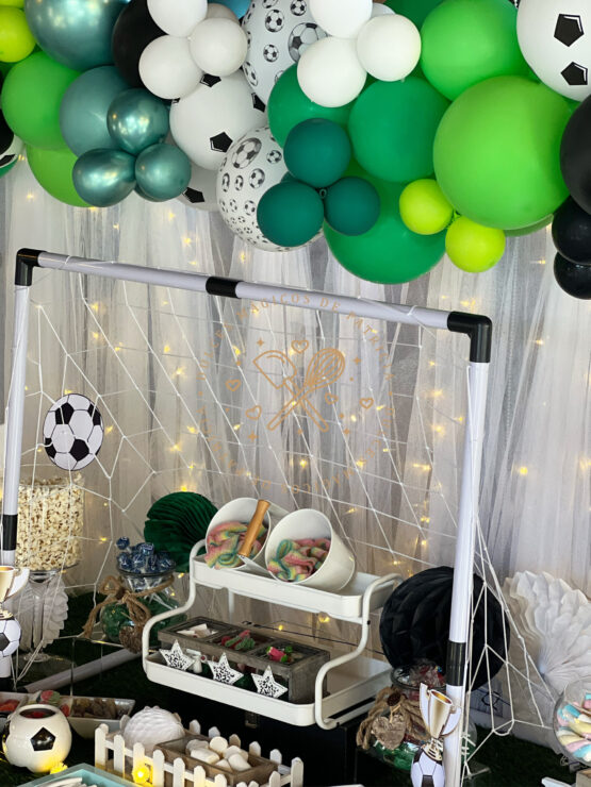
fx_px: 1753
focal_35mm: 77
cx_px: 296
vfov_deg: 25.3
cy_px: 394
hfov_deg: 19.1
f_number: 2.8
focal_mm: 9
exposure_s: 1/50
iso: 160
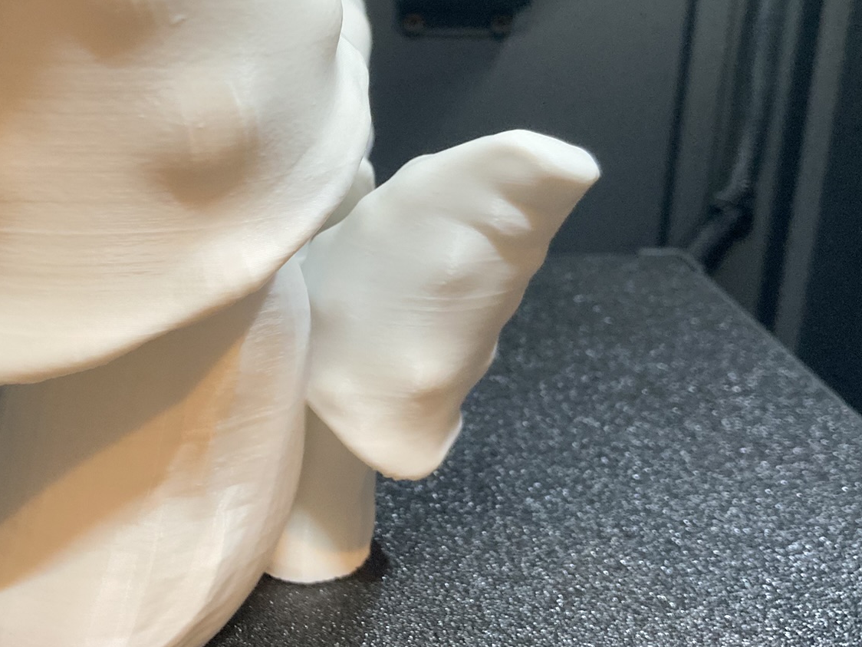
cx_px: 279
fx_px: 1270
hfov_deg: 37.0
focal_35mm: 51
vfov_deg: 28.4
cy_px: 233
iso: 250
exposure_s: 1/60
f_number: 1.8
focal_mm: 3.99
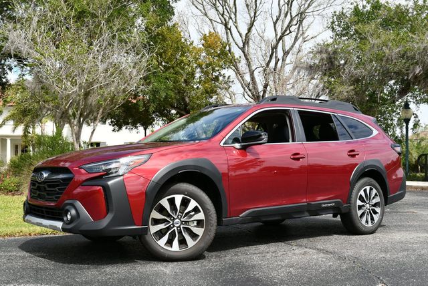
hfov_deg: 44.5
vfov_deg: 30.6
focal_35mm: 44
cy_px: 143
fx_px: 524
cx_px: 214
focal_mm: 22
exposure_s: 1/250
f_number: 8
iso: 110
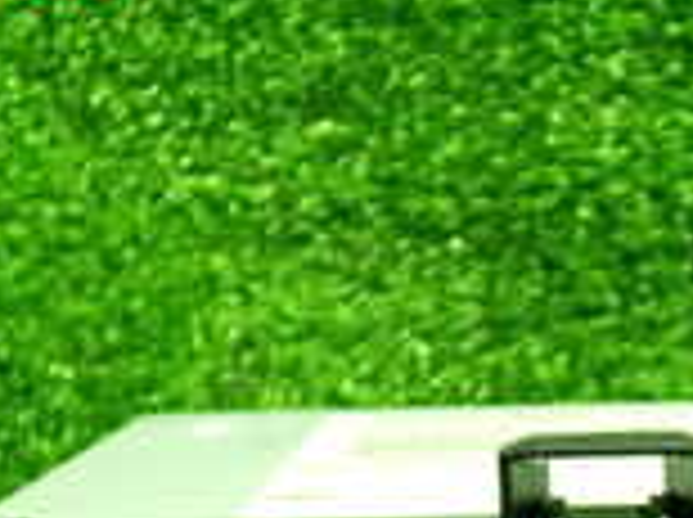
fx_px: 2339
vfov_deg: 11.7
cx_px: 644
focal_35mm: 117
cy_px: 923
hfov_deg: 16.6
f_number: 2.3
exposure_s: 1/30
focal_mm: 5.4
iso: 640
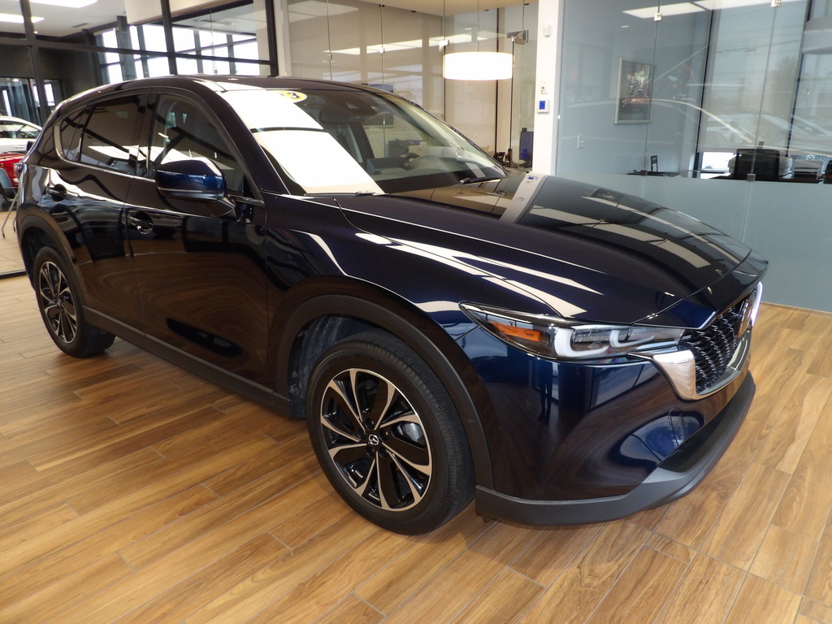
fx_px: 577
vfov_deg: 56.8
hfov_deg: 71.6
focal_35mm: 24
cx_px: 416
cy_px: 312
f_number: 3.2
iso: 200
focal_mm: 4.3
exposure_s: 1/33
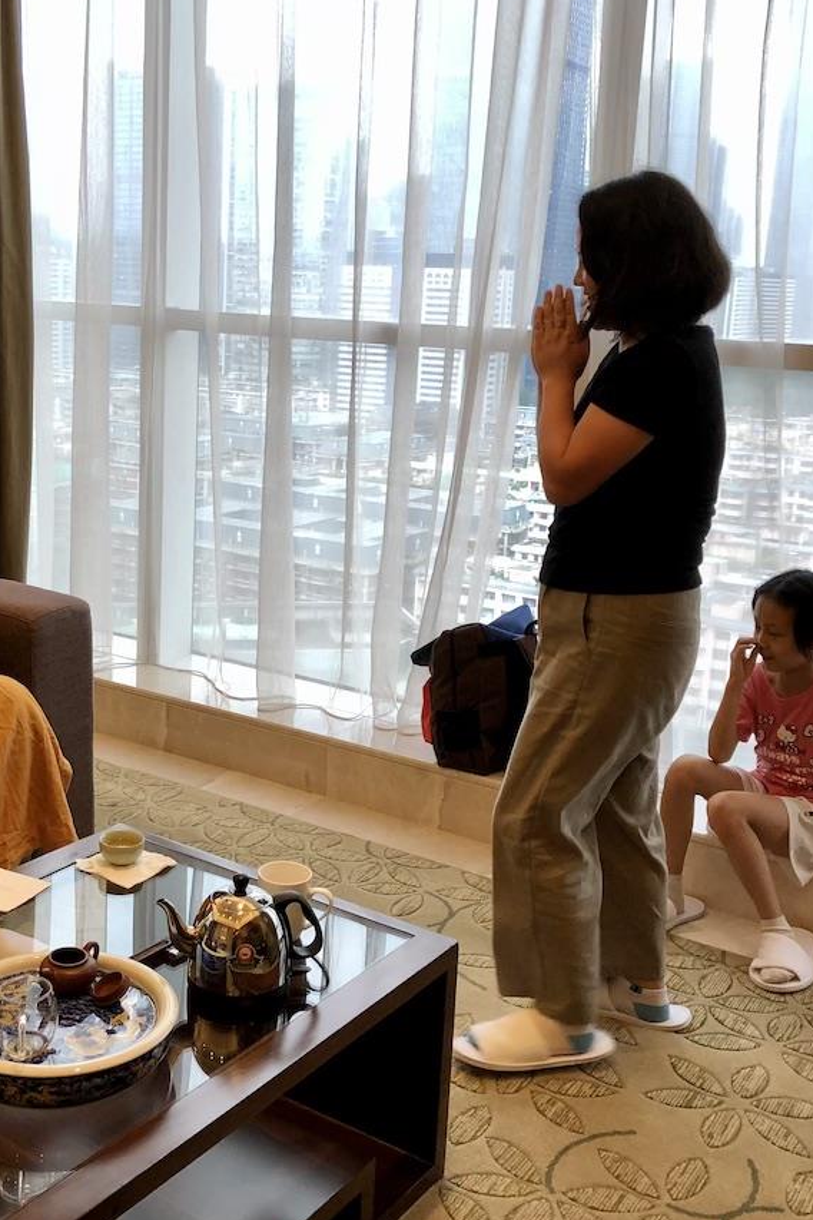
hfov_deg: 32.3
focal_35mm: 41
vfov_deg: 47.4
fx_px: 1389
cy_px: 599
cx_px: 261
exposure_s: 1/50
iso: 32
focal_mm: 3.99
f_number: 1.8
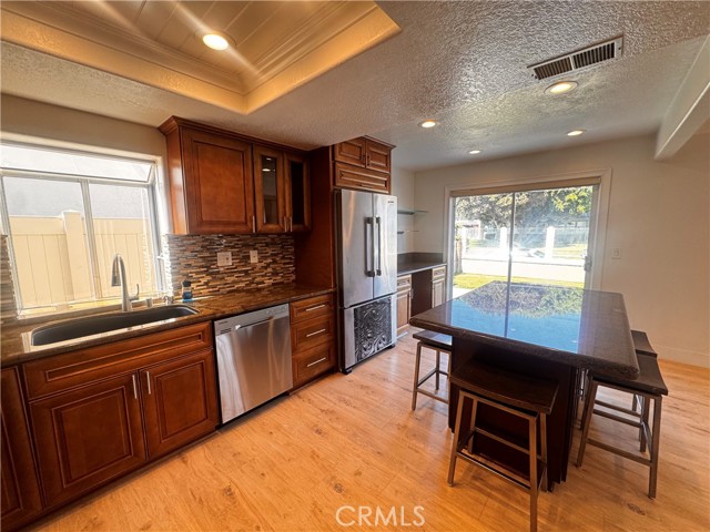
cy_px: 266
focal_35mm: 14
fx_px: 287
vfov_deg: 85.7
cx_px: 355
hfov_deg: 102.1
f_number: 2.2
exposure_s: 1/120
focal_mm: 2.22
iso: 160
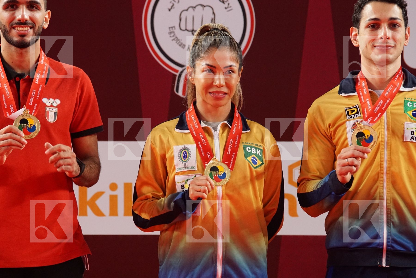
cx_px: 208
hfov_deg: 6.9
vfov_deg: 4.6
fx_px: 3466
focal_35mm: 300
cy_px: 139
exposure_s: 1/320
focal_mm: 200
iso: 2000
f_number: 3.5
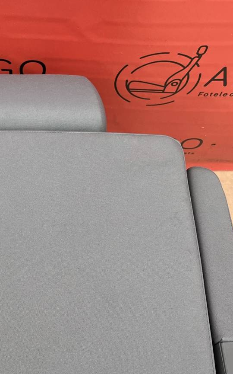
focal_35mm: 51
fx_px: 519
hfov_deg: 24.6
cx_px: 24
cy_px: 296
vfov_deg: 38.2
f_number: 1.6
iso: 50
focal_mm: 5.1
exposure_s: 1/122
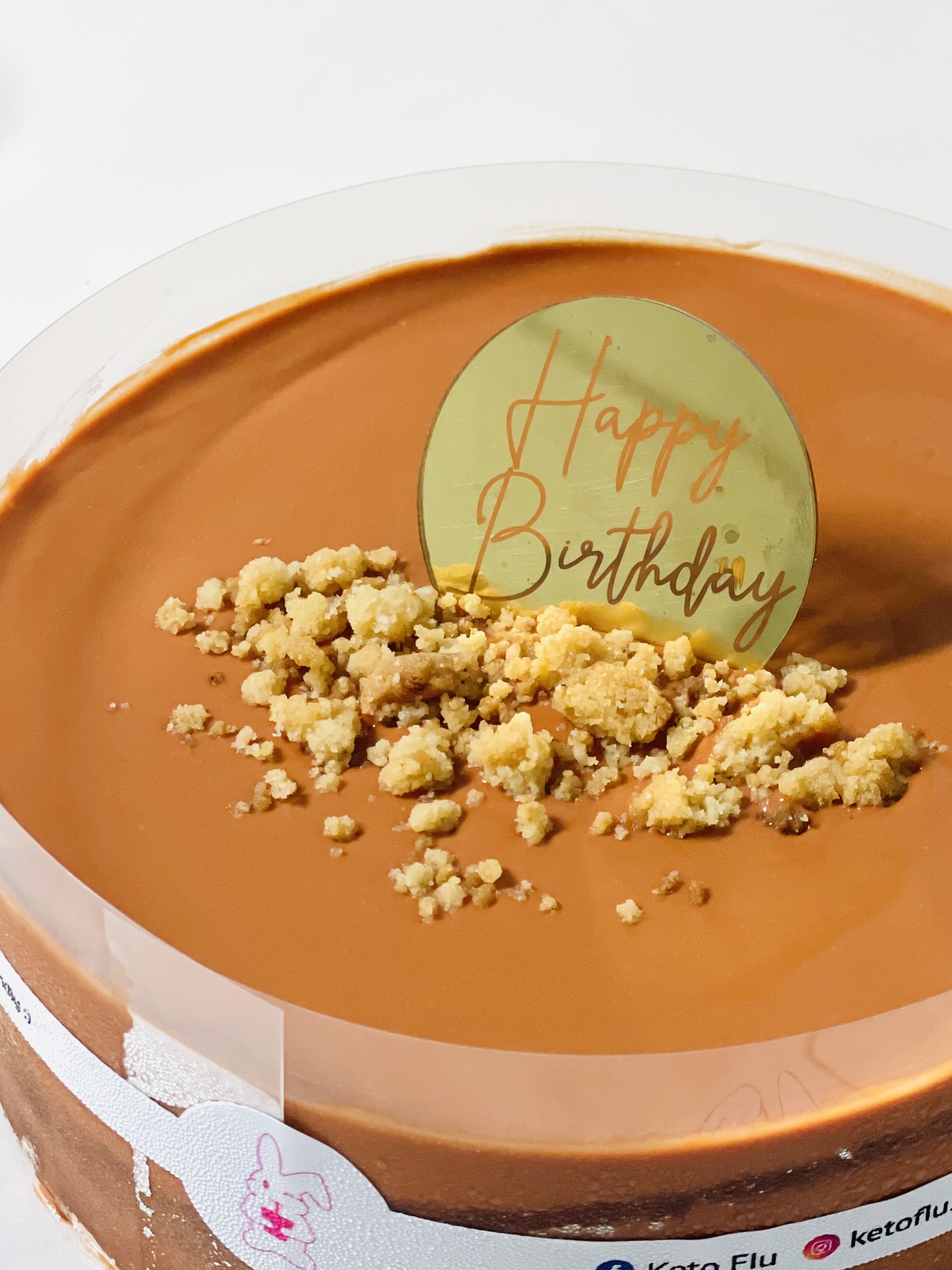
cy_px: 884
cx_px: 588
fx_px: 2933
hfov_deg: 18.4
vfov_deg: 24.3
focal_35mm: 80
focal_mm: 6
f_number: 2
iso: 250
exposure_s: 1/33
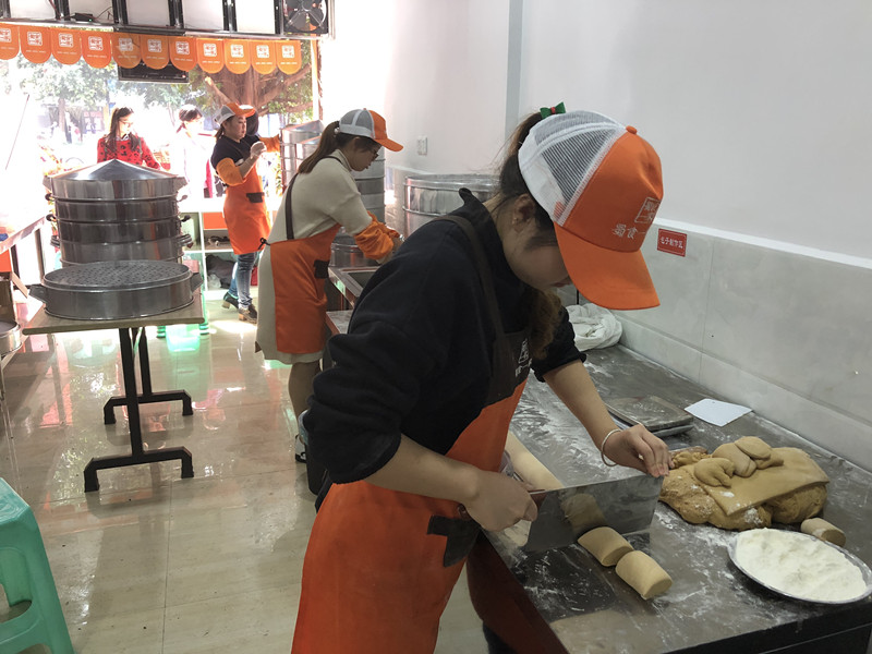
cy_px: 327
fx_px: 731
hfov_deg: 61.7
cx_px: 436
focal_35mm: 29
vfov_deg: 48.2
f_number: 1.8
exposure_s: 1/100
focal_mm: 3.99
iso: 125
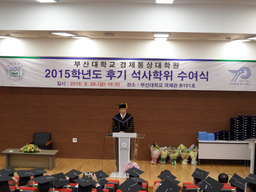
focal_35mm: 60
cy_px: 96
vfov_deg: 24.4
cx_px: 128
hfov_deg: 32.2
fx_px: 444
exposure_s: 1/45
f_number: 4
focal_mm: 10.3
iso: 320
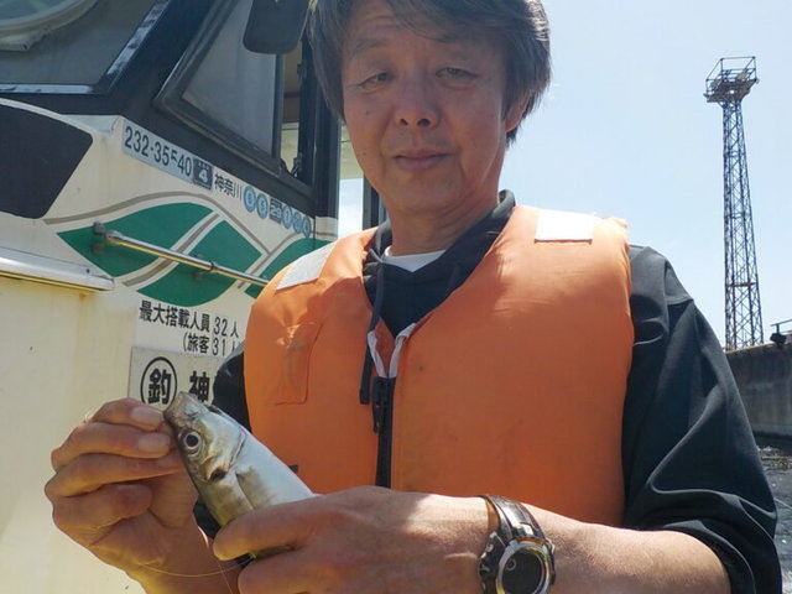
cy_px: 297
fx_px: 686
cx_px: 396
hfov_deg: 60.0
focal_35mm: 30
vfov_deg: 46.8
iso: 125
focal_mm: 4.1
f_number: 3.3
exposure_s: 1/1250
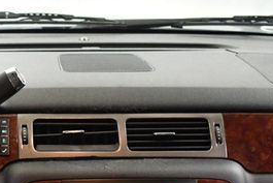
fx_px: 660
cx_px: -37
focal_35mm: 87
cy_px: 153
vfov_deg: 15.6
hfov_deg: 21.9
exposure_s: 1/100
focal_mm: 18
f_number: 3.5
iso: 3200
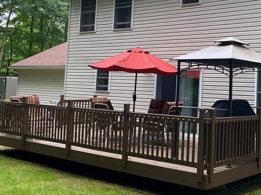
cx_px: 201
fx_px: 362
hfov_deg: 38.5
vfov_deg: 29.9
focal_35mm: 48
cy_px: 62
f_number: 1.8
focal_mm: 4.25
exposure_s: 1/359
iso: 32
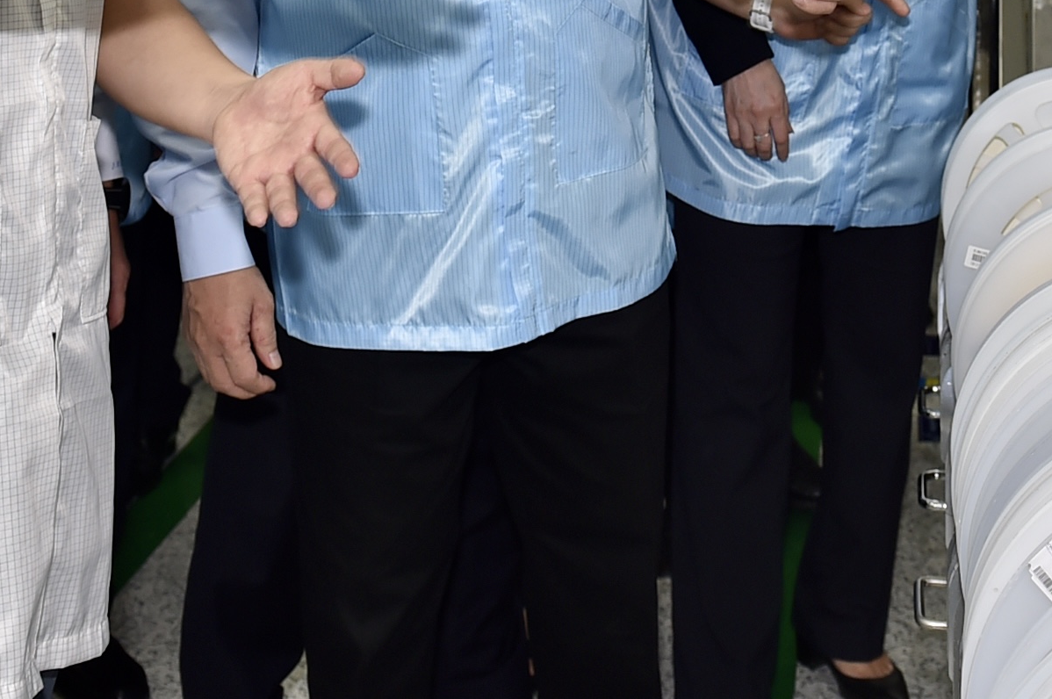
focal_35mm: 73
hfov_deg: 27.2
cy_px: -111
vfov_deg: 17.8
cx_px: 850
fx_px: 2131
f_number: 4.5
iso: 500
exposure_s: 1/160
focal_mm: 28
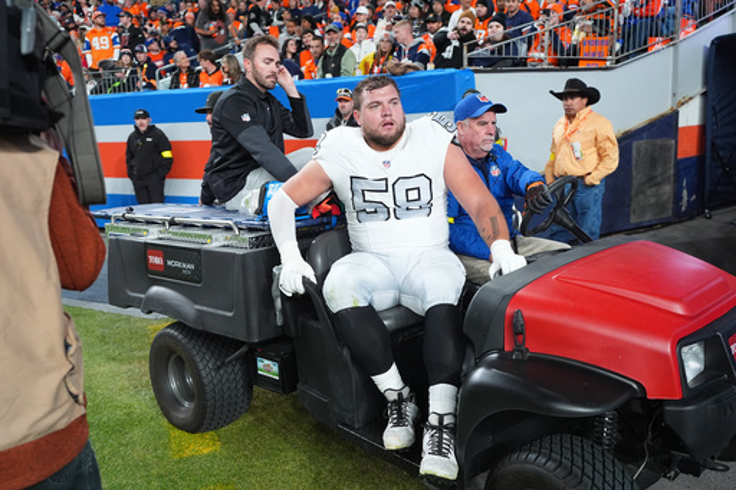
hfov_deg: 54.4
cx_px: 368
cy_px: 245
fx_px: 715
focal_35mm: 35
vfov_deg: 37.8
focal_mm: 35
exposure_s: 1/2000
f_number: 3.2
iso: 3200
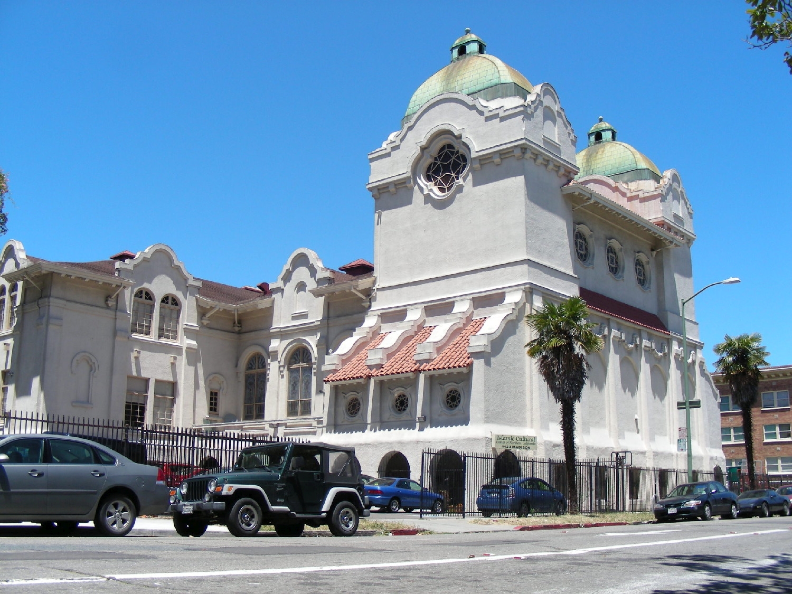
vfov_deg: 37.7
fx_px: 869
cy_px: 297
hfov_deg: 49.0
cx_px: 396
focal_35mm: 38
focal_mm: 6.3
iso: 50
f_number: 4
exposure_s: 1/410
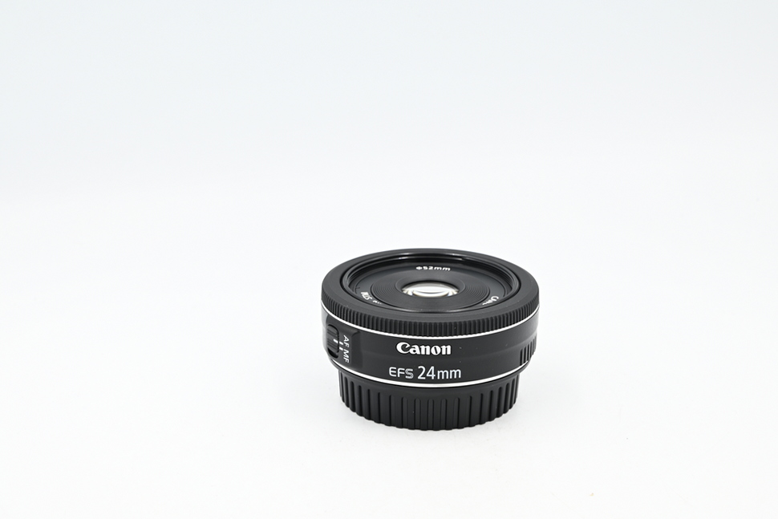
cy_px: 260
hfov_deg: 27.0
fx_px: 1621
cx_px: 389
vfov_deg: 18.2
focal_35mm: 75
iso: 200
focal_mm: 75
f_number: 14
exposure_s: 1/20
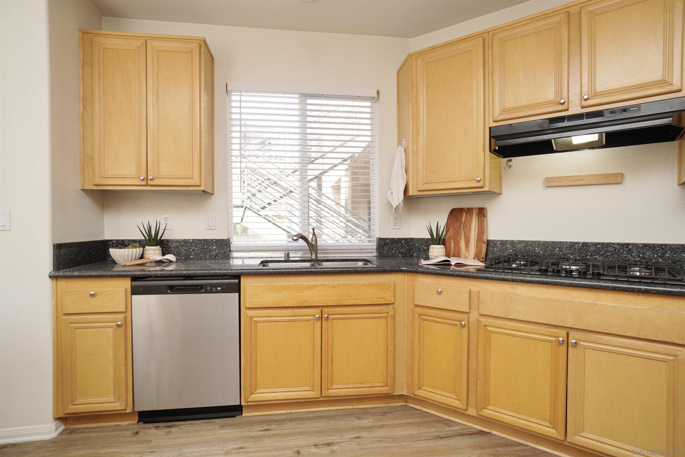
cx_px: 342
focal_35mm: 18
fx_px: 342
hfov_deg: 90.0
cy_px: 228
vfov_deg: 67.4
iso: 100
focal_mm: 12
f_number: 4
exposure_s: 1/60
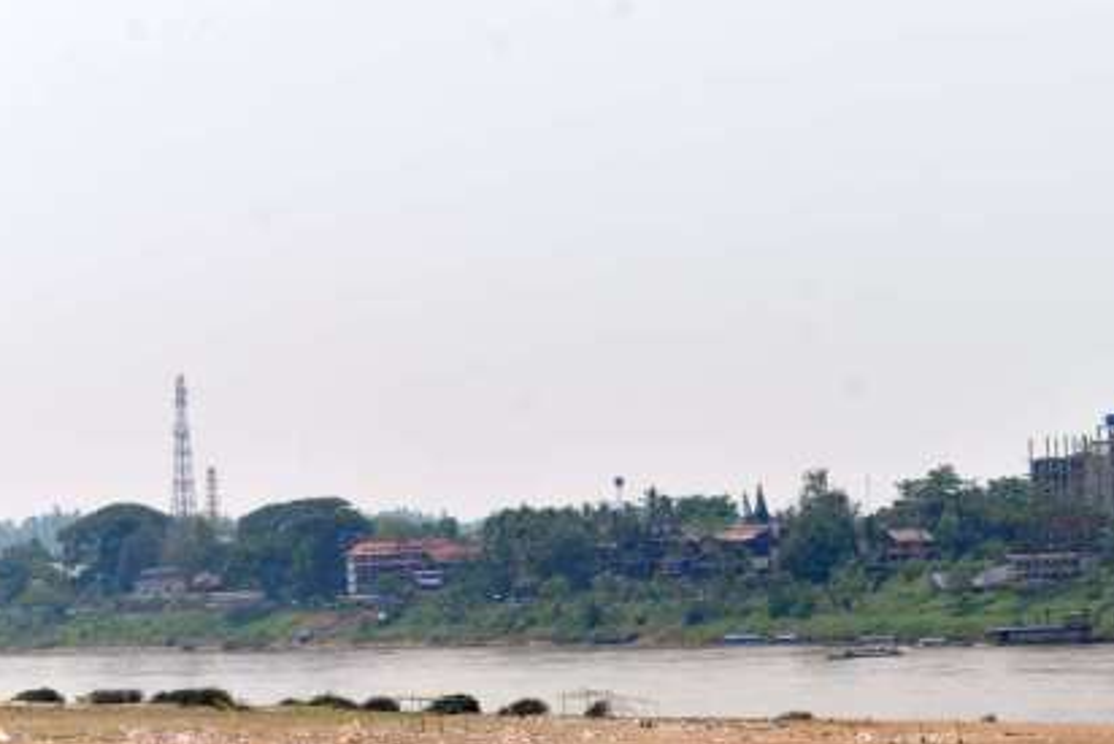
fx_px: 4210
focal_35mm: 136
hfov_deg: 15.0
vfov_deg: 10.1
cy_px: 547
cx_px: 898
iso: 100
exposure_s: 1/320
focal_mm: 70
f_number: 7.1
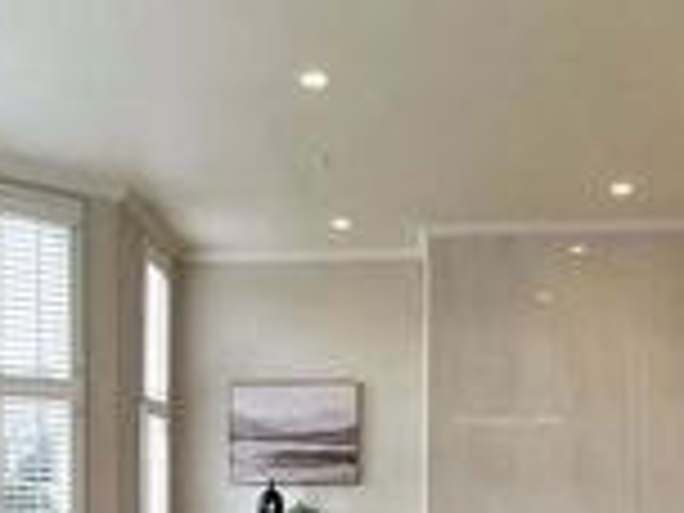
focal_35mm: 46
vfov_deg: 29.5
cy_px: 511
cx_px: 338
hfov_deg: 41.2
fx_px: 909
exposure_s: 1/160
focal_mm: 7
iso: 800
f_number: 7.1
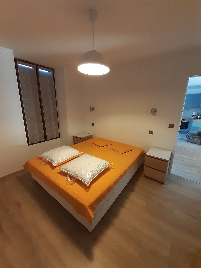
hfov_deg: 89.9
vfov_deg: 106.2
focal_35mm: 13
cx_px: 100
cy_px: 134
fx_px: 101
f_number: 2.2
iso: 250
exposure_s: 1/25
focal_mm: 1.13
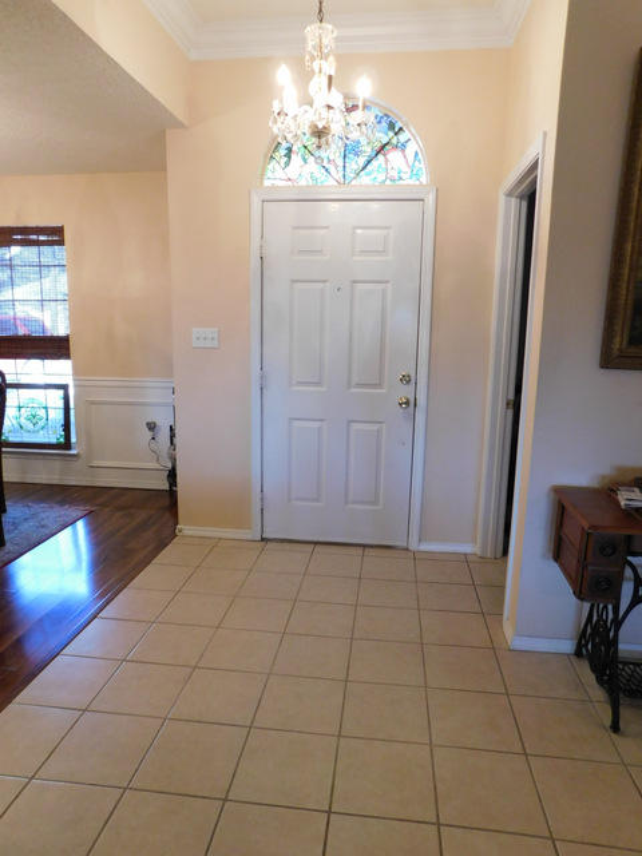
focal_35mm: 23
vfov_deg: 73.9
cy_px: 428
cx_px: 321
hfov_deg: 58.9
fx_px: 569
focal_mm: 4
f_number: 3
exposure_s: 1/30
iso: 320
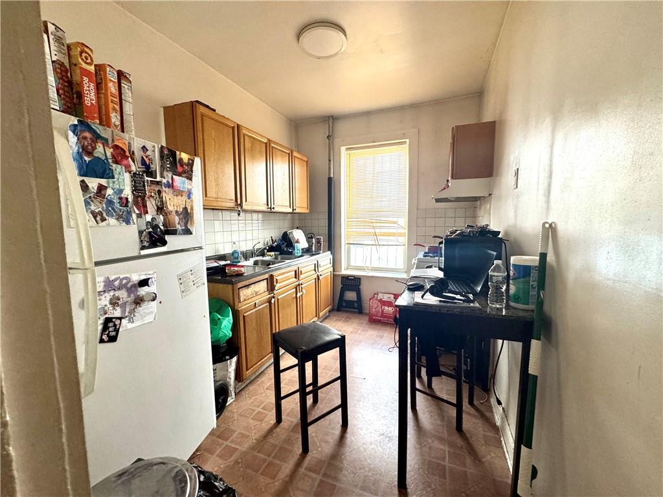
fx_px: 268
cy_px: 248
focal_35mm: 14
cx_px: 332
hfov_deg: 102.1
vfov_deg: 85.7
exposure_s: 1/99
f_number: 2.2
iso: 250
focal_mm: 2.22
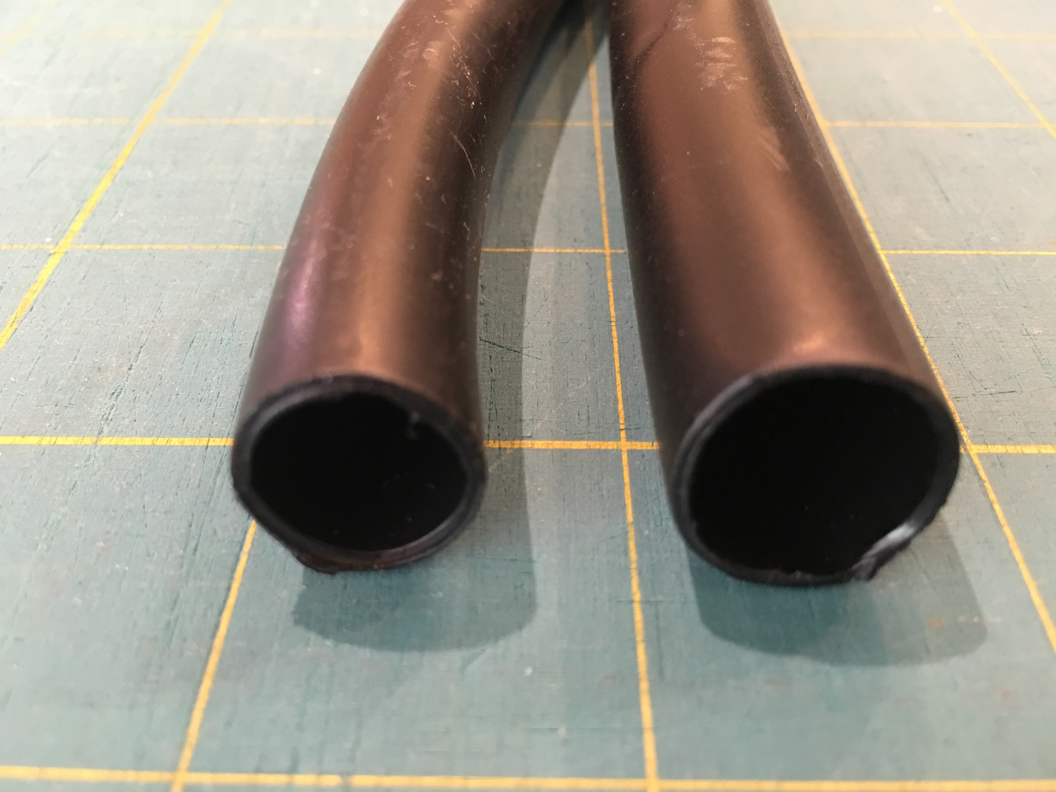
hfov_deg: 61.7
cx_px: 528
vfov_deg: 48.2
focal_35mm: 29
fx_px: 885
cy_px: 396
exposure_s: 1/8
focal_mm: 4.15
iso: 100
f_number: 2.2
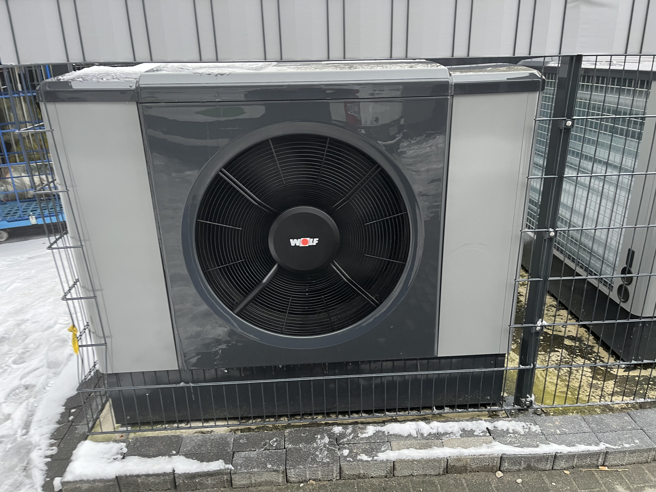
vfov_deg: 53.1
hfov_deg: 67.3
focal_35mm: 26
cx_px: 328
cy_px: 246
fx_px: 493
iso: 200
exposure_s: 1/60
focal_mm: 5.1
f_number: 1.6
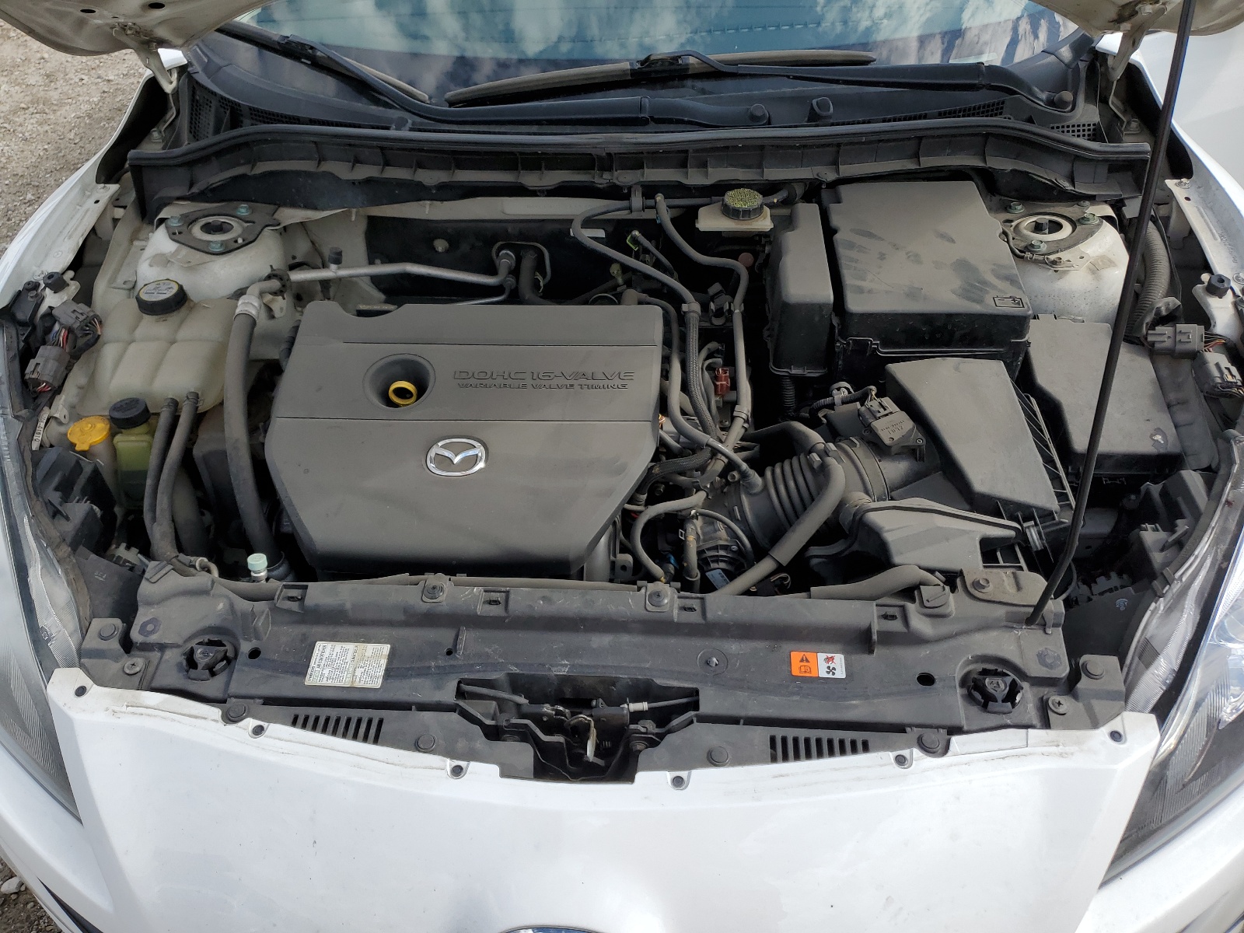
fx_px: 934
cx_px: 622
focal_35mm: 26
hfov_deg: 67.3
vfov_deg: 53.1
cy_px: 466
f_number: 1.5
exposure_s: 1/2000
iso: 50
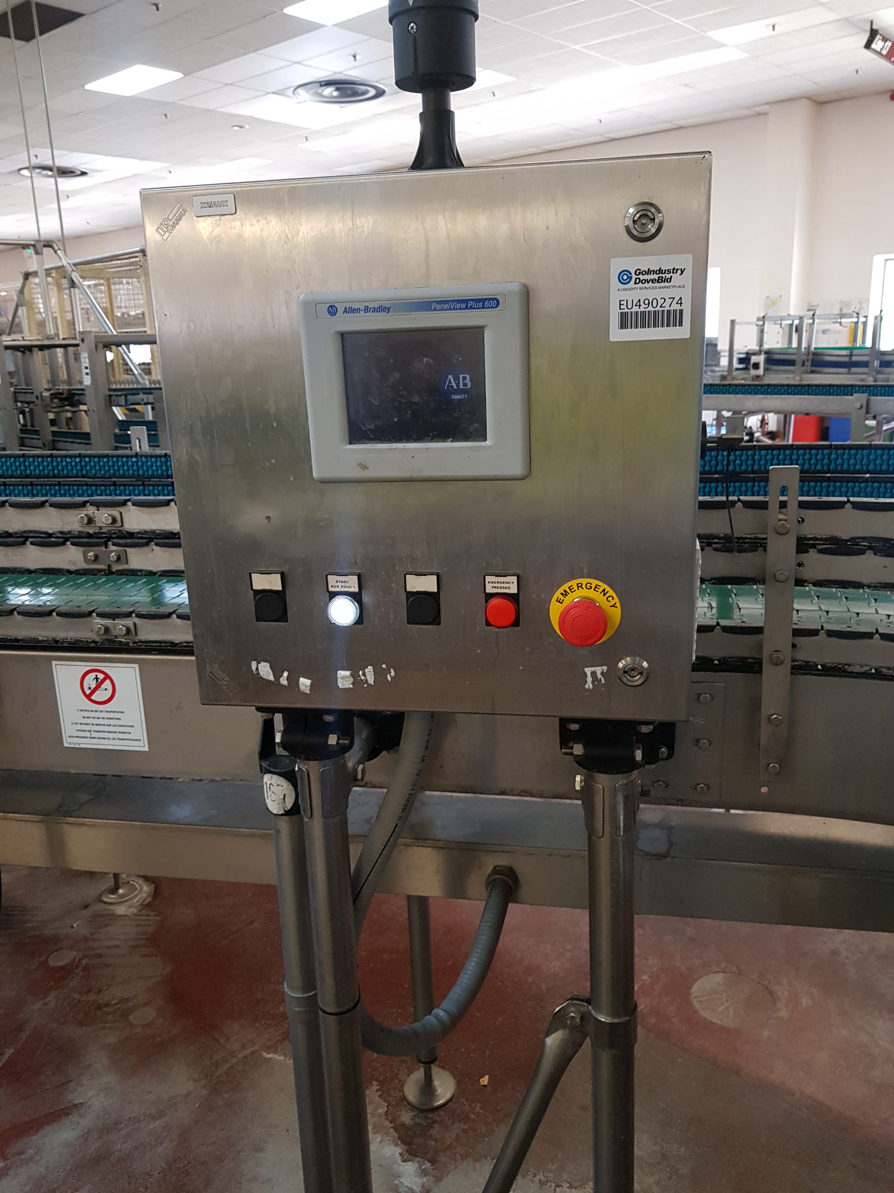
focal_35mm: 26
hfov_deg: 53.1
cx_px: 447
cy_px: 596
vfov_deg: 67.3
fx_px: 895
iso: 200
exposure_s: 1/33
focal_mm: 4.3
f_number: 1.7
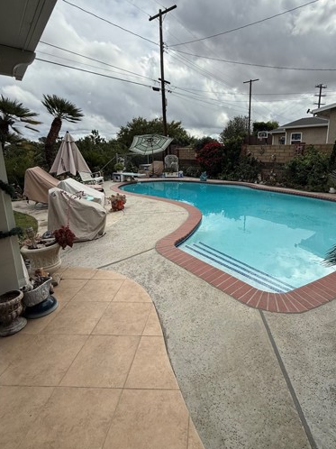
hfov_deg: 70.9
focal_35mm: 18
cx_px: 199
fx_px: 233
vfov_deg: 87.5
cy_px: 201
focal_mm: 2.22
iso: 50
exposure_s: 1/2320
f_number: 2.2
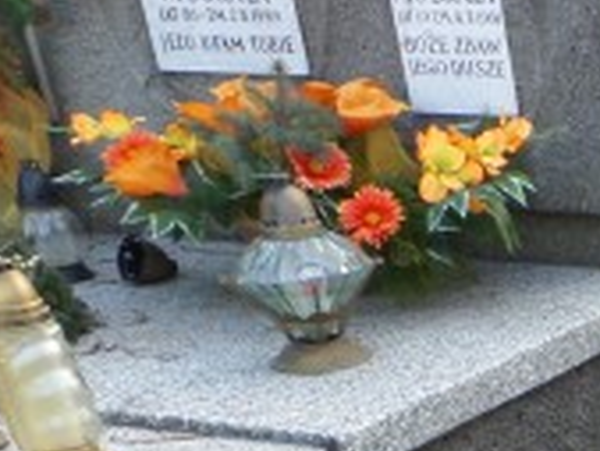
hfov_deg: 18.8
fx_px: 1509
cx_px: 987
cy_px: 728
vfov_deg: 15.3
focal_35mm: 87
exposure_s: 1/90
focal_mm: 4.1
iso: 100
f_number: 3.5
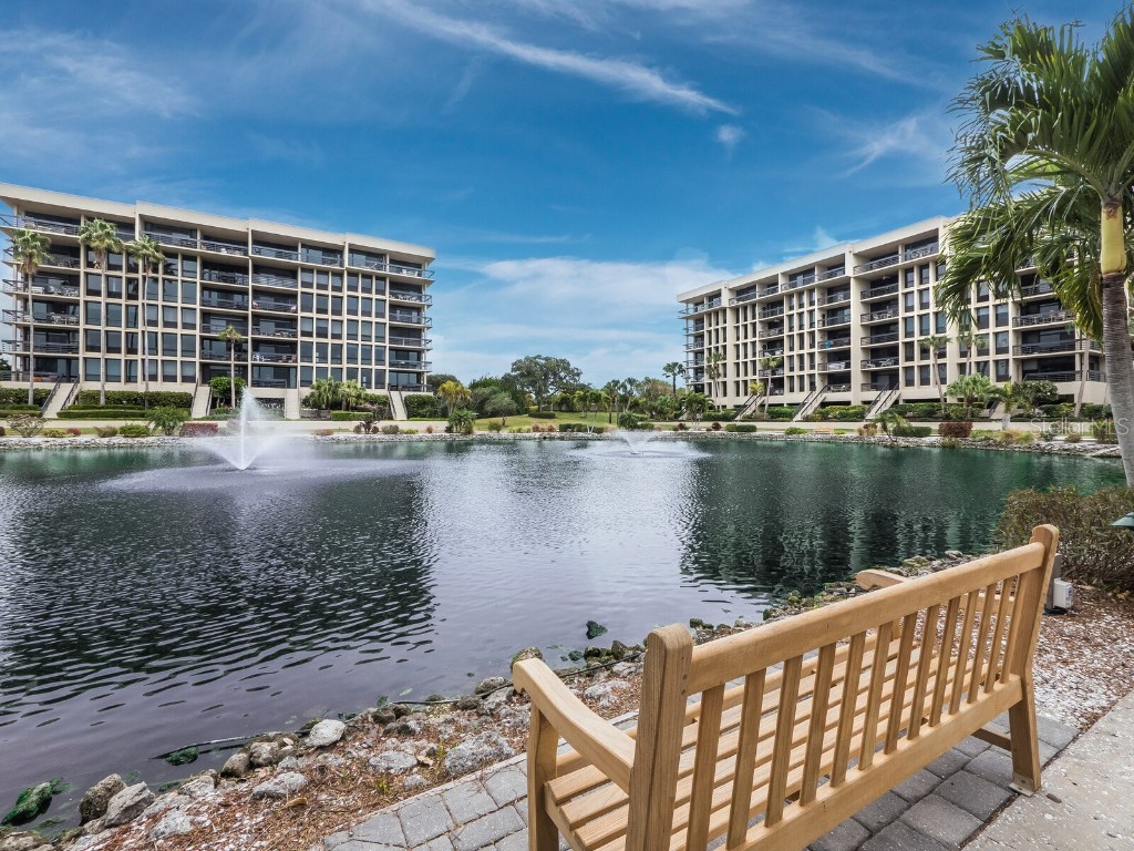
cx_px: 567
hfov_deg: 102.1
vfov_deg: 85.7
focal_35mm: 14
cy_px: 426
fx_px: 459
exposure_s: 1/100
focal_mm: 7
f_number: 11
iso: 400
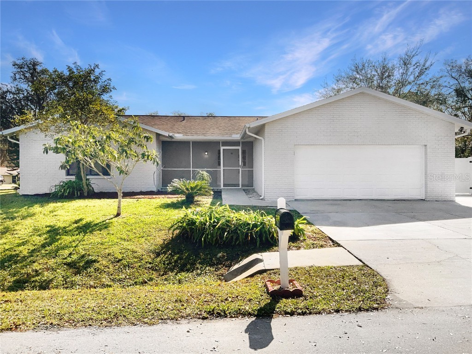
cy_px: 177
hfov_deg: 61.7
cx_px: 236
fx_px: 395
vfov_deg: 48.2
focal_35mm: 29
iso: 20
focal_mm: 3
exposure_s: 1/3534
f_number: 1.8
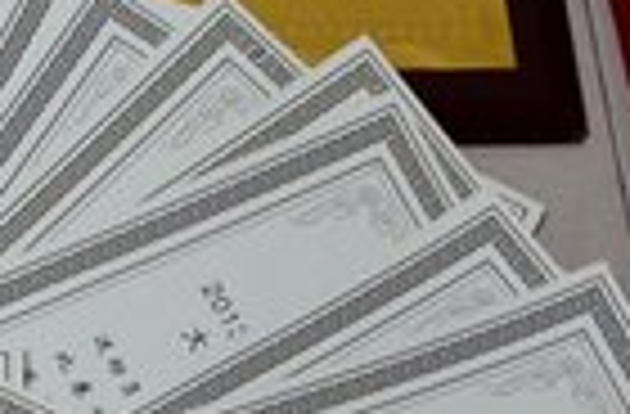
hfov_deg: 9.0
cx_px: -698
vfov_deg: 6.3
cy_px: 295
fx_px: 3743
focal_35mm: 215
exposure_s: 1/40
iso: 1600
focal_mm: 25
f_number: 4
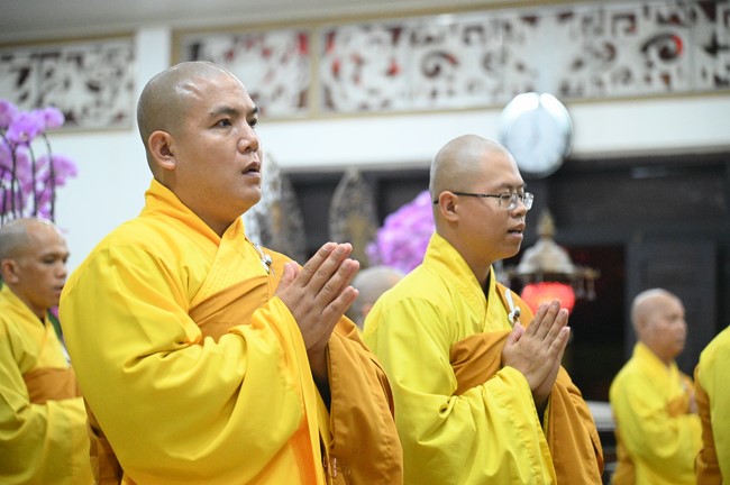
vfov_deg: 11.4
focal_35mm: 120
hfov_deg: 17.1
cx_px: 365
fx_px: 2431
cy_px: 242
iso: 16000
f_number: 4
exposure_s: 1/250
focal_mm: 120
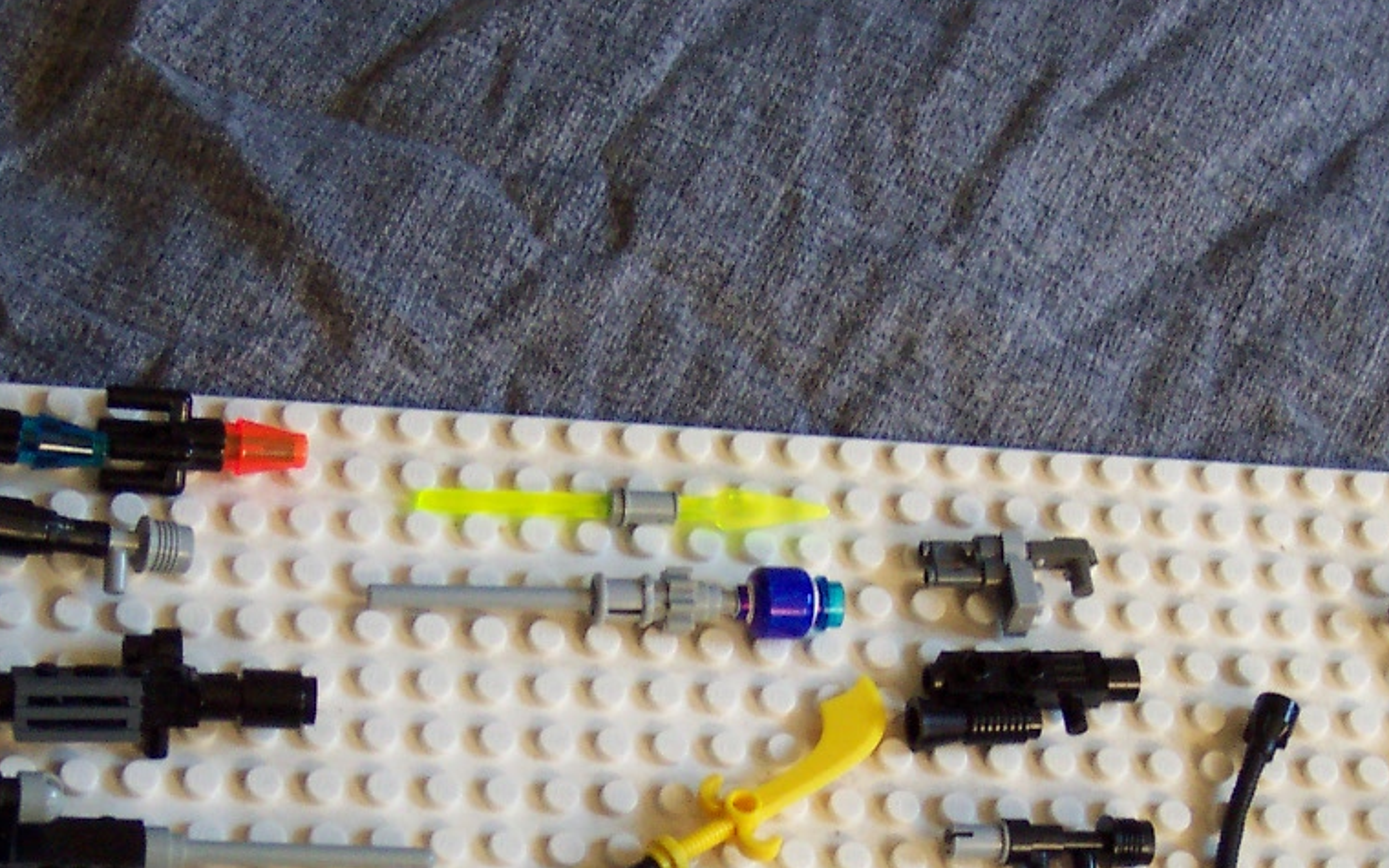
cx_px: 784
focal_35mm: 139
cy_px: 817
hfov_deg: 15.0
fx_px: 5262
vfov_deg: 9.4
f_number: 4
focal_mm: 12.8
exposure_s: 1/15
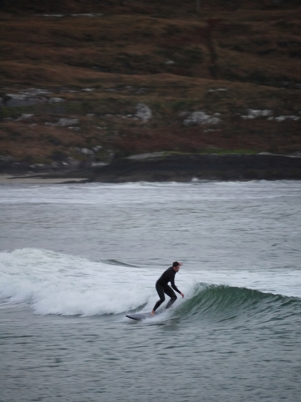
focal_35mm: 400
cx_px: 150
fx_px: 4638
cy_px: 201
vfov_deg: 5.0
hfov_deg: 3.7
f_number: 5.6
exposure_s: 1/40
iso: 800
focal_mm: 200
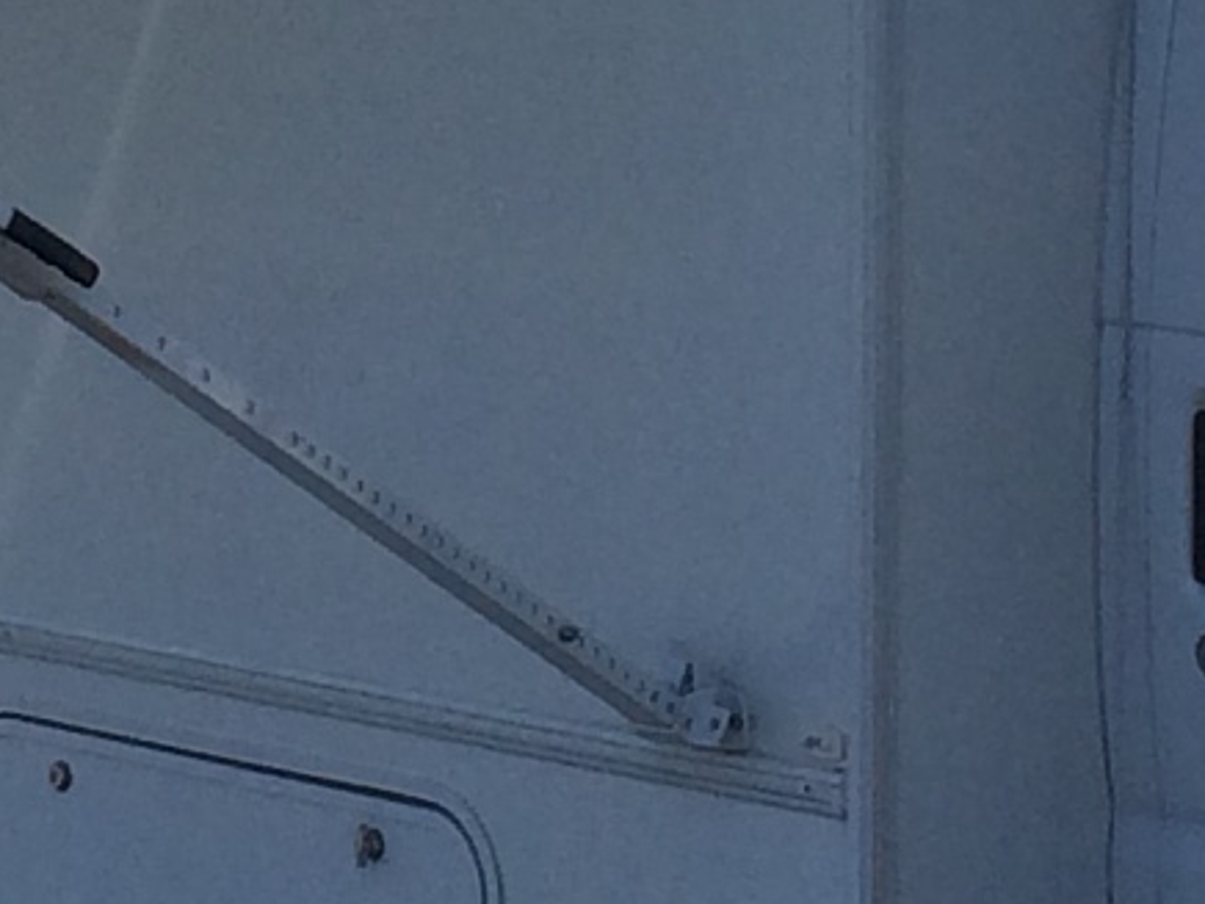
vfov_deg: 6.8
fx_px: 7554
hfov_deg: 9.1
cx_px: 788
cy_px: -257
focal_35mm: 217
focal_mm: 4.15
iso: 32
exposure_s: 1/2160
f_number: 2.2
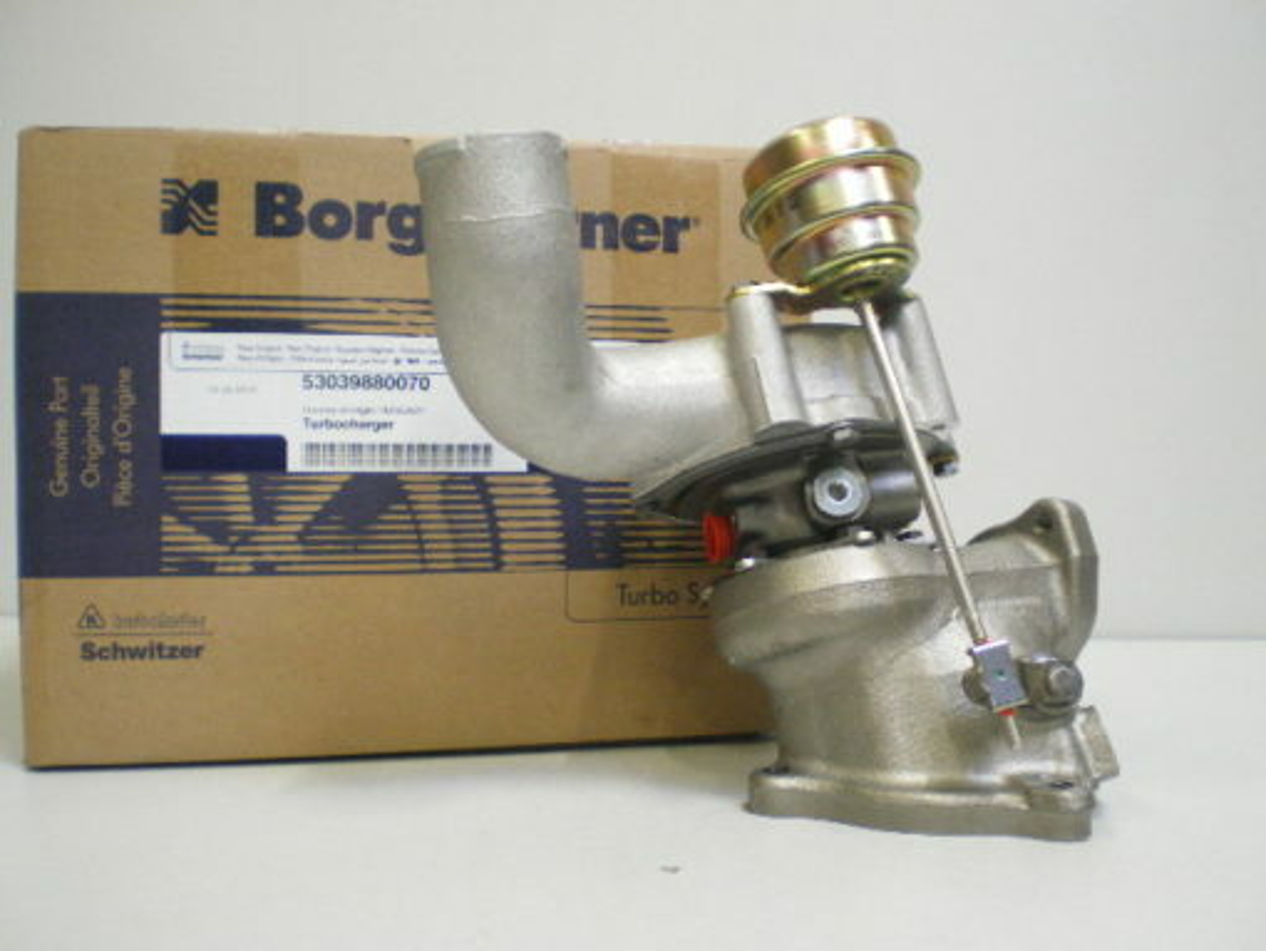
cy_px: 476
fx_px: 1390
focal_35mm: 38
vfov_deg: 37.8
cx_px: 633
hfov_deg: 49.0
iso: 400
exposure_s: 1/10
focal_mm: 6.3
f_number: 3.1
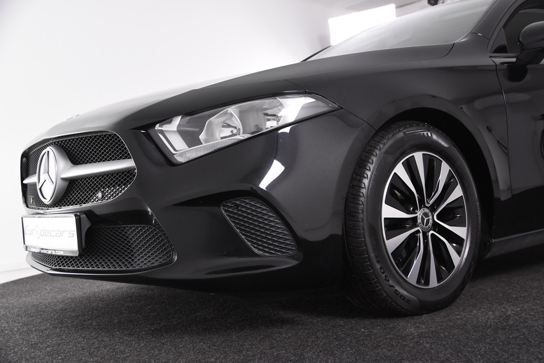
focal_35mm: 42
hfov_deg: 46.4
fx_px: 635
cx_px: 272
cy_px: 182
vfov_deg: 31.9
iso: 1600
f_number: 4
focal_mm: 28
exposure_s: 1/80
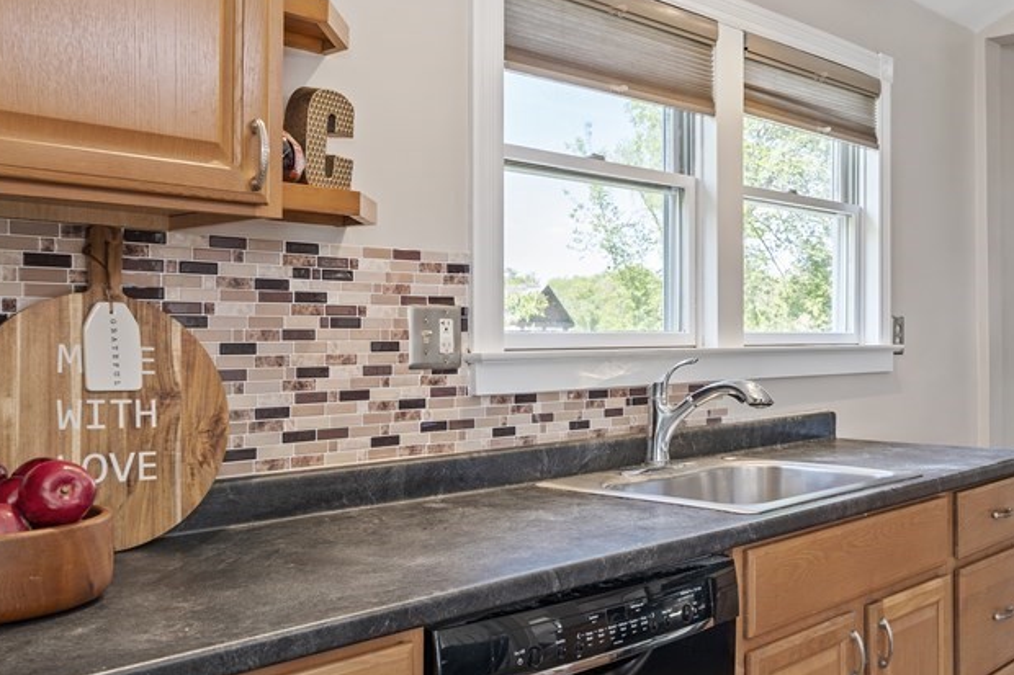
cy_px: 331
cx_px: 710
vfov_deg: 35.0
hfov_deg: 49.4
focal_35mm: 38
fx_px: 1070
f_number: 8
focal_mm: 23
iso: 320
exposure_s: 1/3
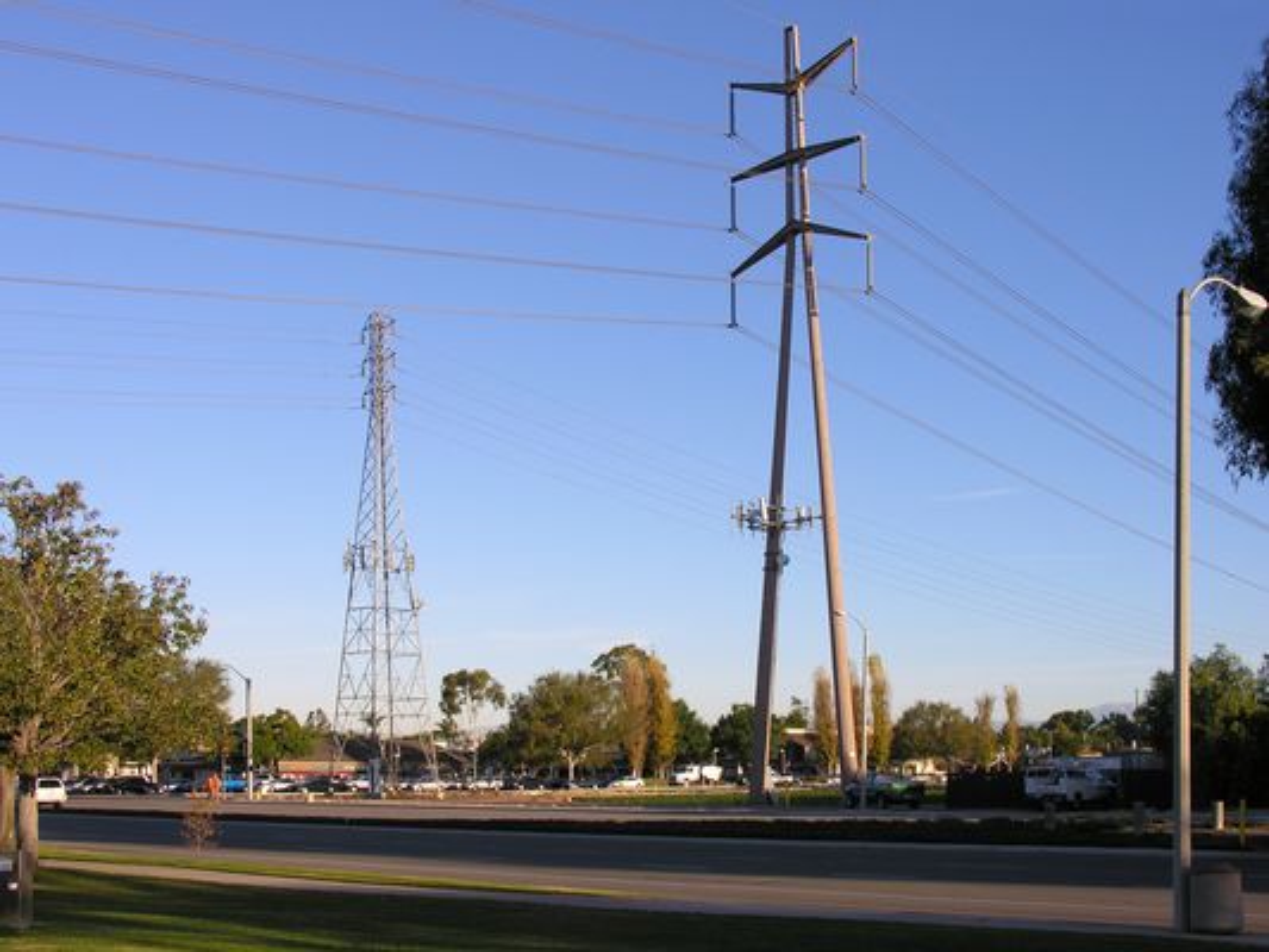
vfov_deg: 33.6
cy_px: 476
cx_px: 634
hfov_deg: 43.8
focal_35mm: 43
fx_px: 1577
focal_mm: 11
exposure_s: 1/176
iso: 50
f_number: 5.8
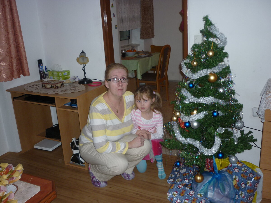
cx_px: 136
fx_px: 258
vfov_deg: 42.9
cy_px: 102
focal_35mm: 33
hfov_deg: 55.4
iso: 100
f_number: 2.8
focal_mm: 5.5
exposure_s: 1/60
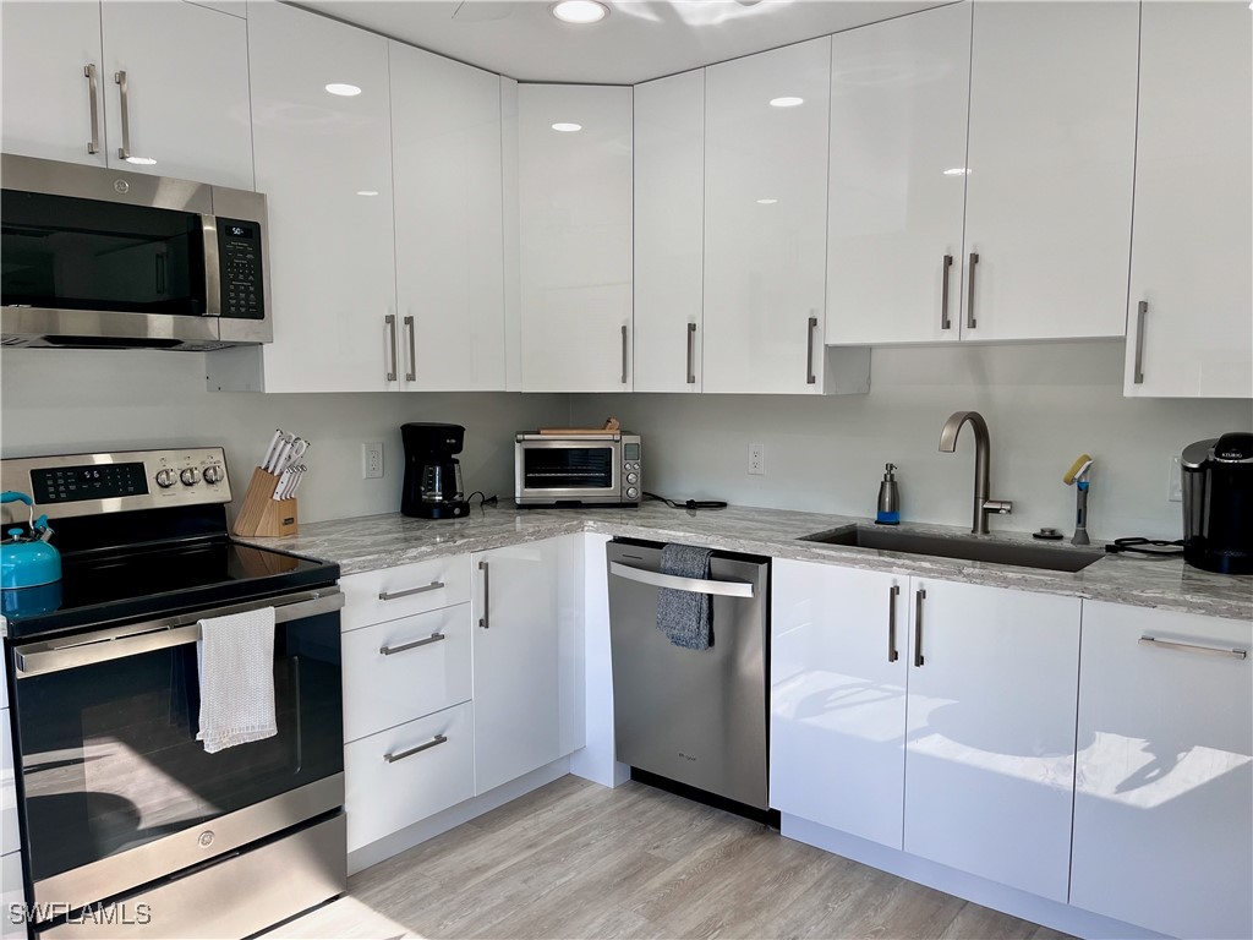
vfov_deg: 53.1
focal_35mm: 26
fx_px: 941
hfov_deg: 67.3
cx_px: 626
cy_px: 470
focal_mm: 5.1
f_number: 1.6
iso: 50
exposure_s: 1/345
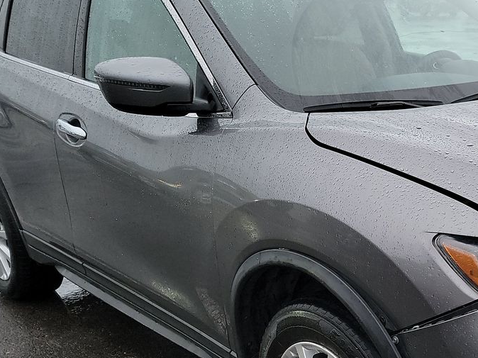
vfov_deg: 25.4
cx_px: 451
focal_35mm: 57
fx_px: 787
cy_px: 261
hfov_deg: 31.8
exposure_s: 1/59
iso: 306
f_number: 1.8
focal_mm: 6.7
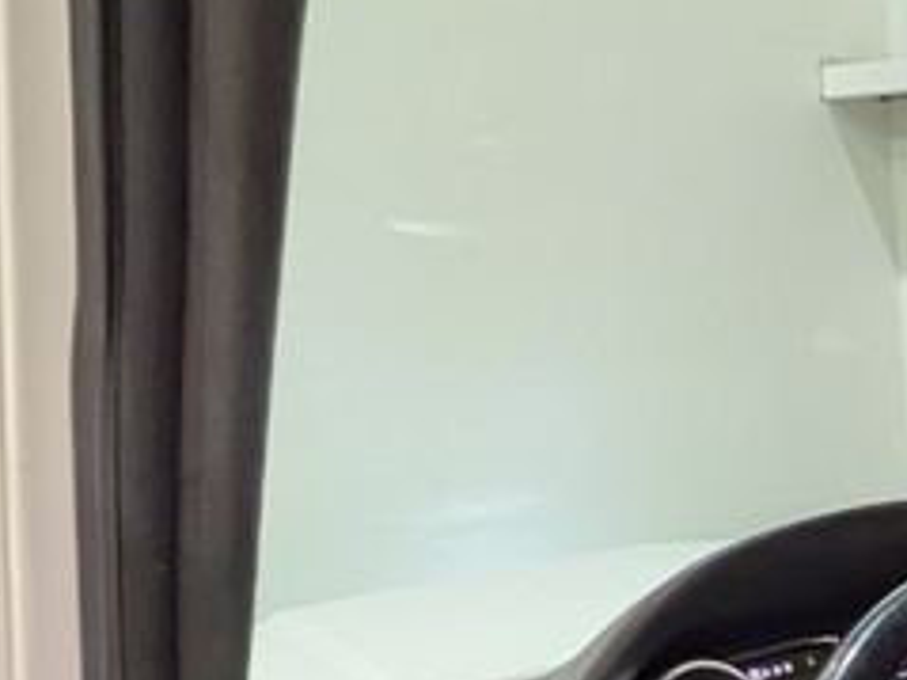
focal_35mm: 60
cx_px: 1032
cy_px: 874
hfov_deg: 28.7
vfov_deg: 22.0
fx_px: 1571
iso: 160
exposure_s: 1/100
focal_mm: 1.83
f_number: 2.2
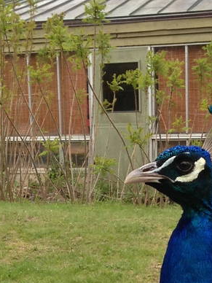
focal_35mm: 136
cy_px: 390
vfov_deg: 13.8
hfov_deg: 10.9
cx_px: 174
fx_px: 1111
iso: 50
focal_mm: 4.13
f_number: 2.4
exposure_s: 1/384
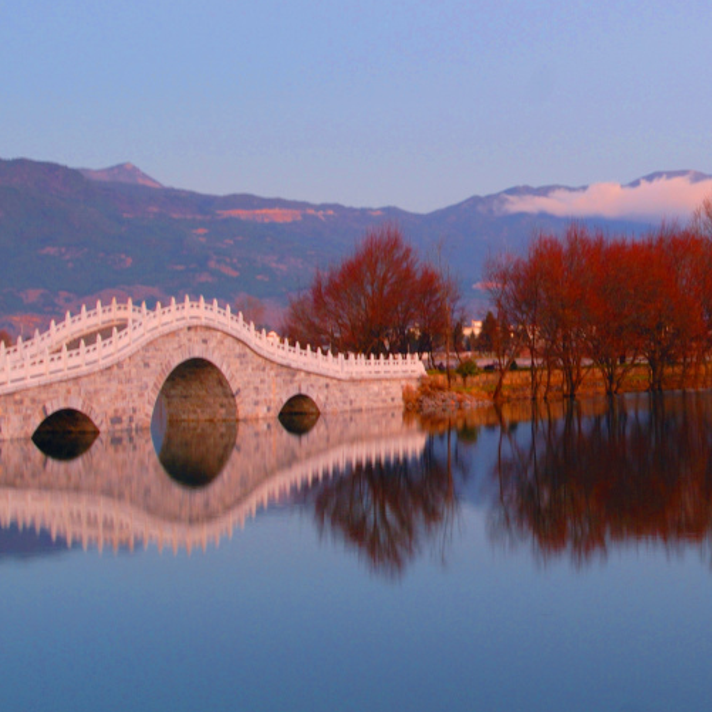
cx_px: 678
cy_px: 299
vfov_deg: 23.6
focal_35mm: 73
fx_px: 1699
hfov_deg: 22.9
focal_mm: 28
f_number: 6.3
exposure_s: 1.8
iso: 100
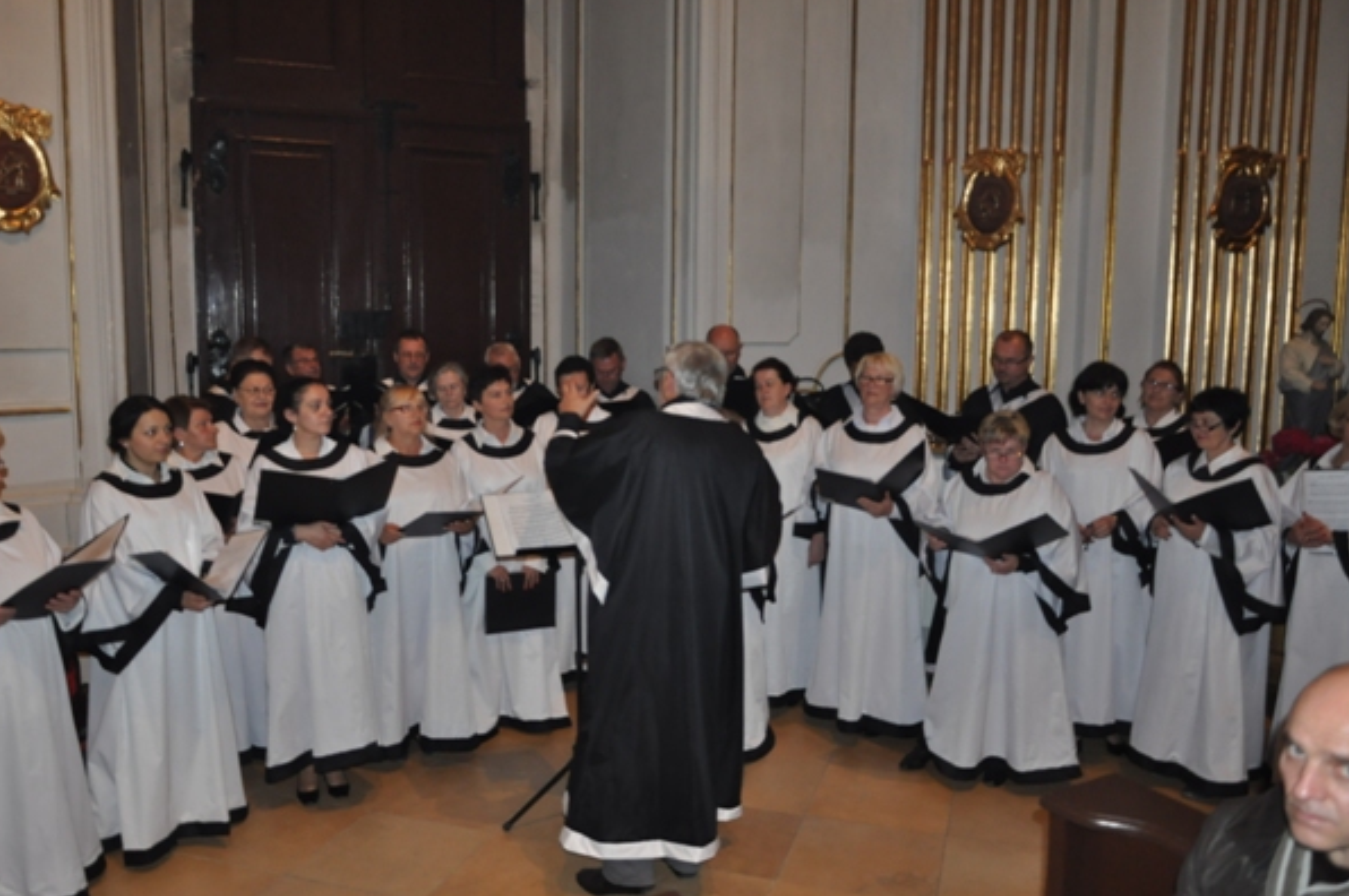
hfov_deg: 63.7
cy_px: 449
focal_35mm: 29
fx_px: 1085
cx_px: 645
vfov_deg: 44.9
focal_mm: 18
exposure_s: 1/60
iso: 800
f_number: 3.5
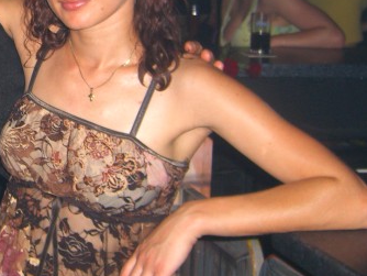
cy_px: 71
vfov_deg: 16.2
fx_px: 965
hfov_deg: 20.8
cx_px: -7
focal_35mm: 91
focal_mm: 7.9
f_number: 2.8
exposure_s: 1/60
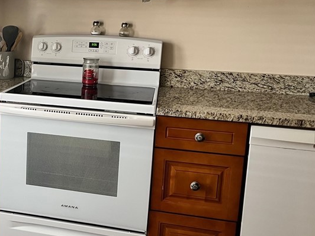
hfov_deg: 36.2
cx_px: 42
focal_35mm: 50
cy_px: 92
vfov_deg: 29.0
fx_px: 455
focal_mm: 5.1
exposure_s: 1/90
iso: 125
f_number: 1.6
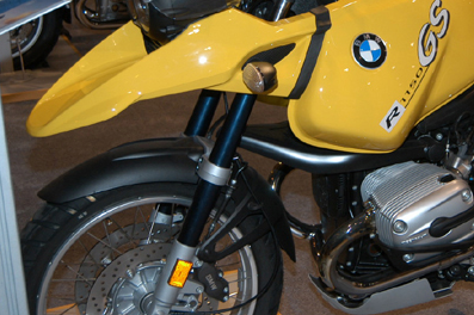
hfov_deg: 23.1
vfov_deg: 15.6
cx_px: 381
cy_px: 73
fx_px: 1145
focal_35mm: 87
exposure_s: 1/60
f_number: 5
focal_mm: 34
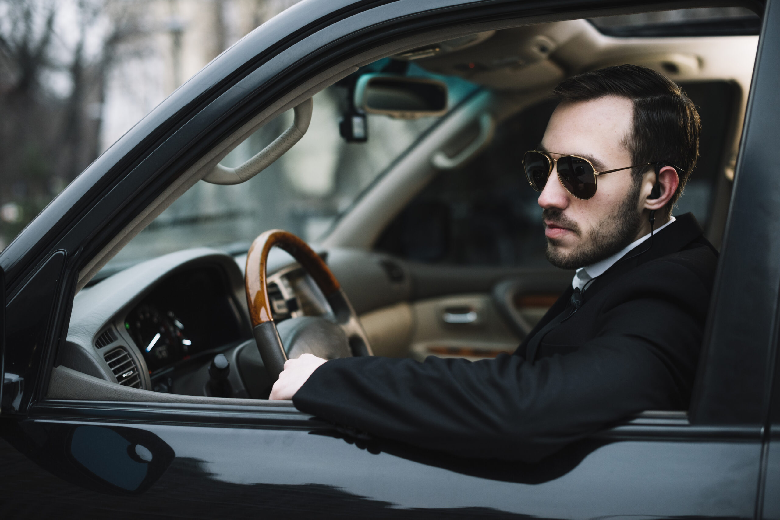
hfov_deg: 39.6
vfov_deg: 27.0
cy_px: 260
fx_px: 1084
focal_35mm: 50
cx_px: 390
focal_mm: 50
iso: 500
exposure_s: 1/125
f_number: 2.2
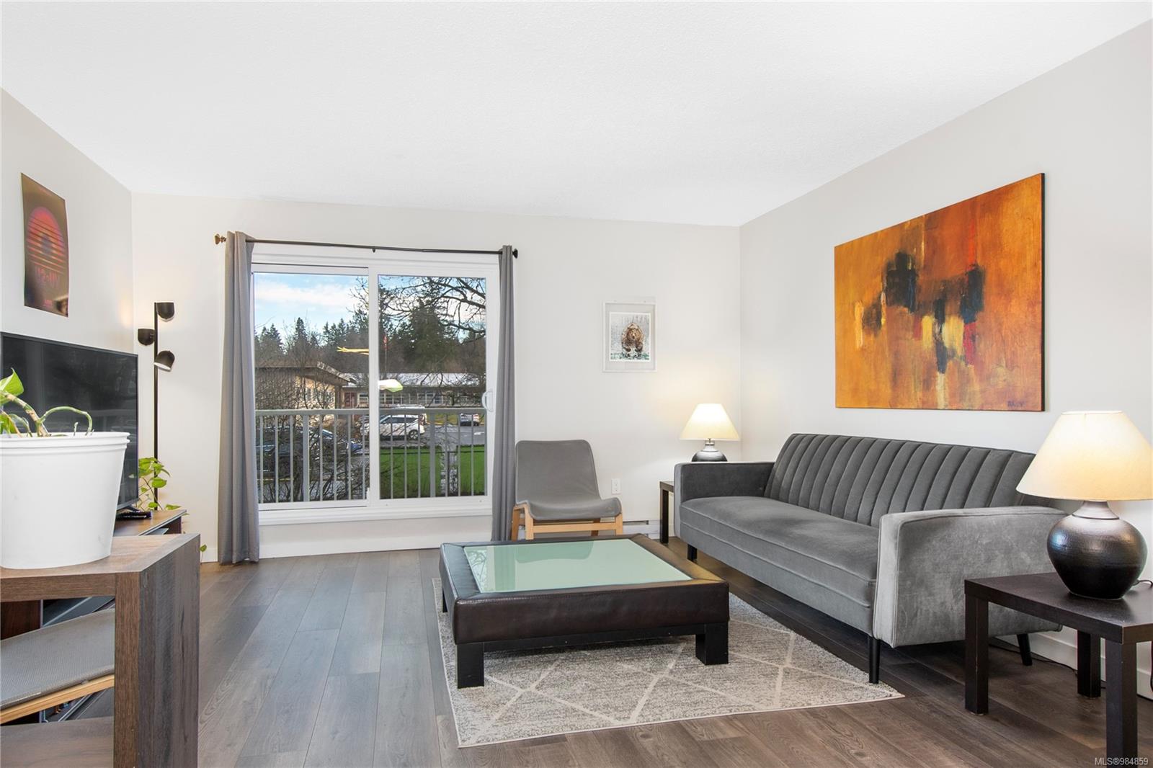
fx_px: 672
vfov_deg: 59.5
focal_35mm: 21
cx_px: 576
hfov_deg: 81.2
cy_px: 384
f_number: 8
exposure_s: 1/4
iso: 320
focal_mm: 14
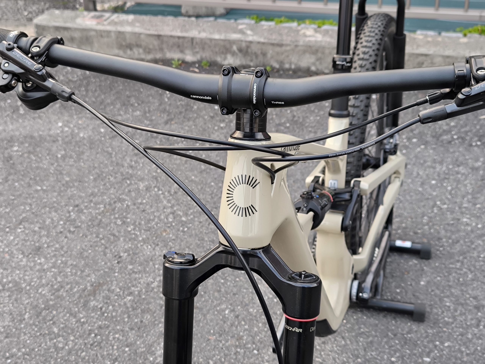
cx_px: 242
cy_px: 182
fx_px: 701
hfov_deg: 38.2
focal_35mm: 50
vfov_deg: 29.1
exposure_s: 1/100
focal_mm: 6.92
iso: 100
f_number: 1.9
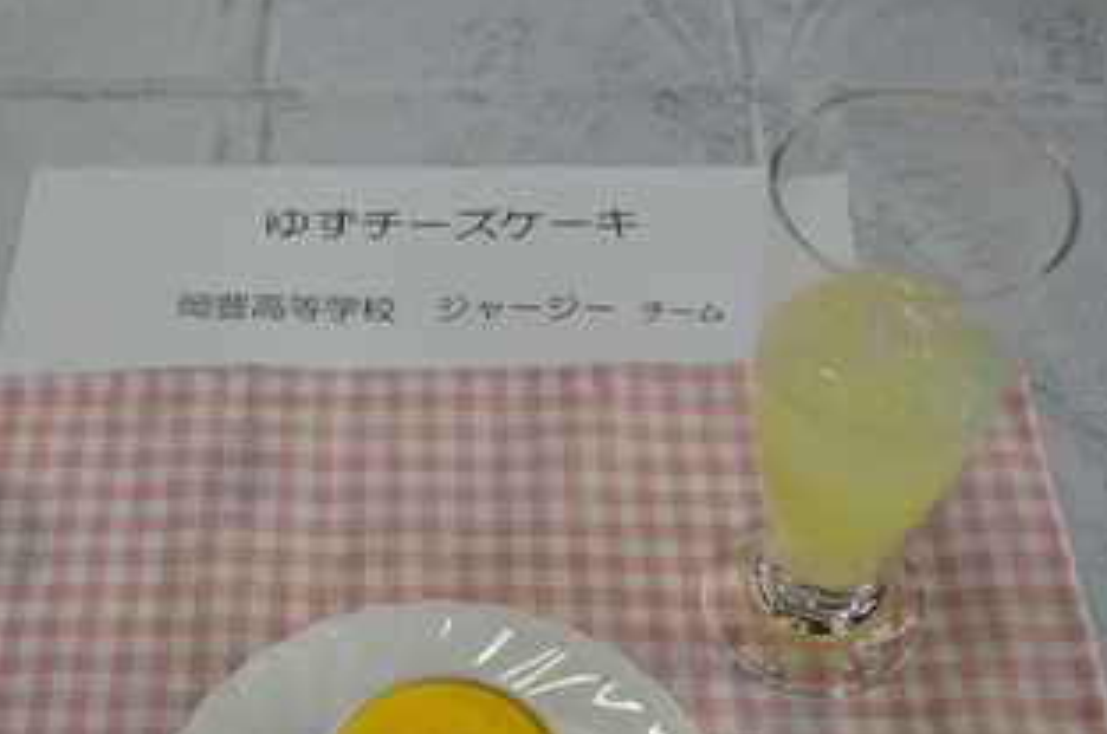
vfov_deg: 22.4
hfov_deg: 33.4
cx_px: 507
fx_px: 1842
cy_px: 525
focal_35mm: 60
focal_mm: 26
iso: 220
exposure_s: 1/125
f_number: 5.6
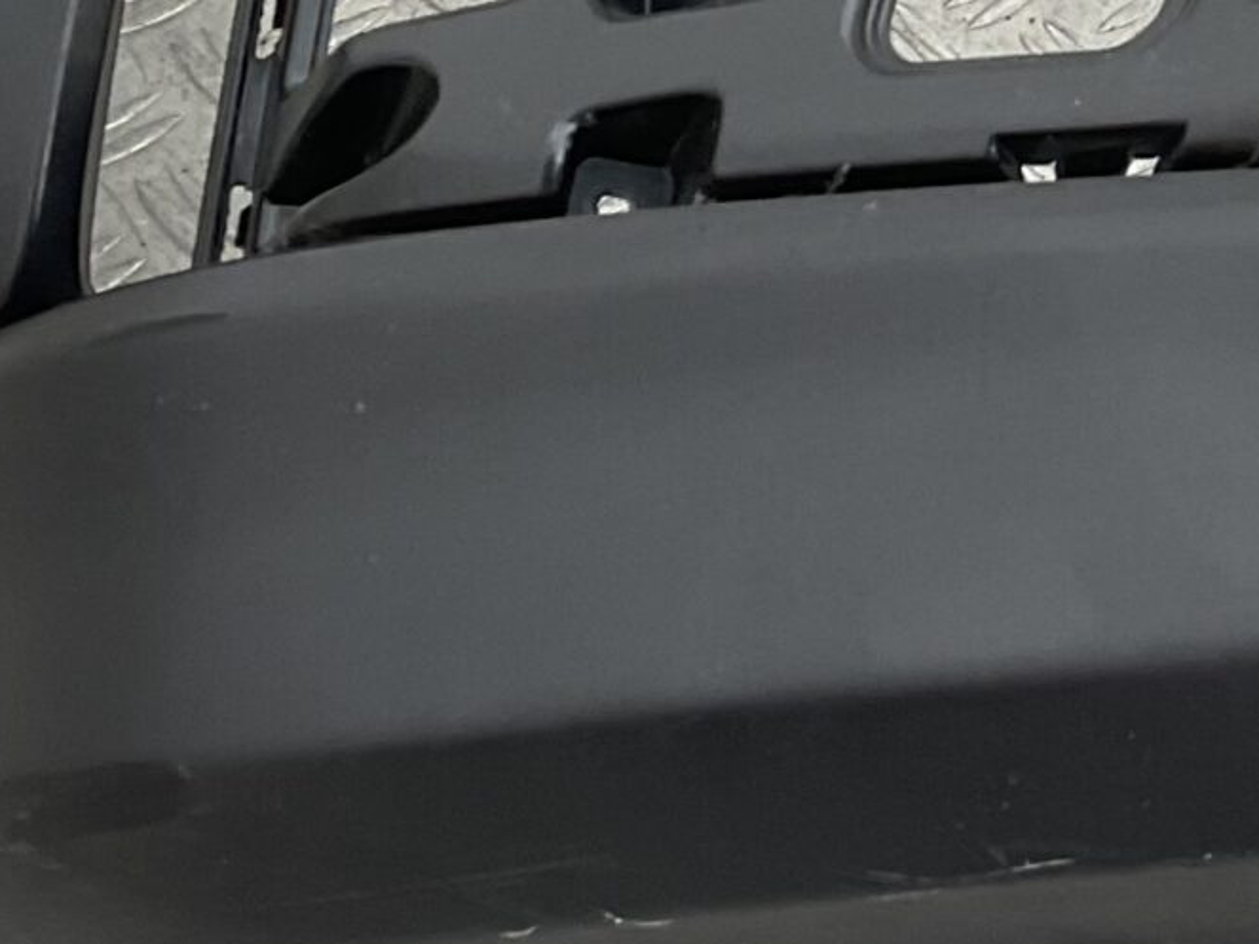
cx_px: 1470
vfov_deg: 12.6
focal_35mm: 112
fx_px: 4073
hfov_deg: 16.9
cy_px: -456
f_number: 1.8
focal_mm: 3
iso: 25
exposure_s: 1/120
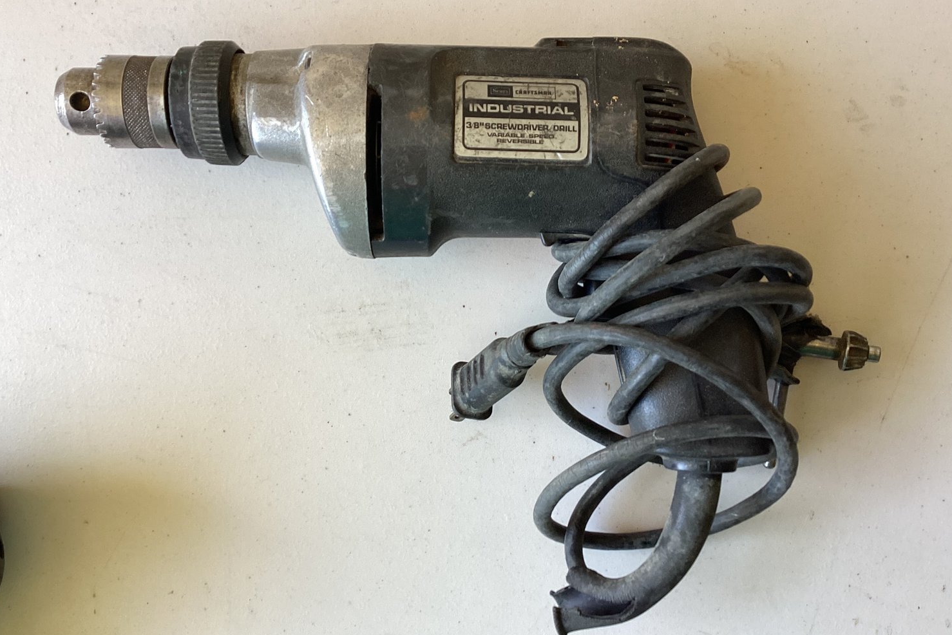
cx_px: 480
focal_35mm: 33
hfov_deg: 57.2
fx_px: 873
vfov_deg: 40.0
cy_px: 293
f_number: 2.4
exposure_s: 1/120
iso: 80
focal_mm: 3.3
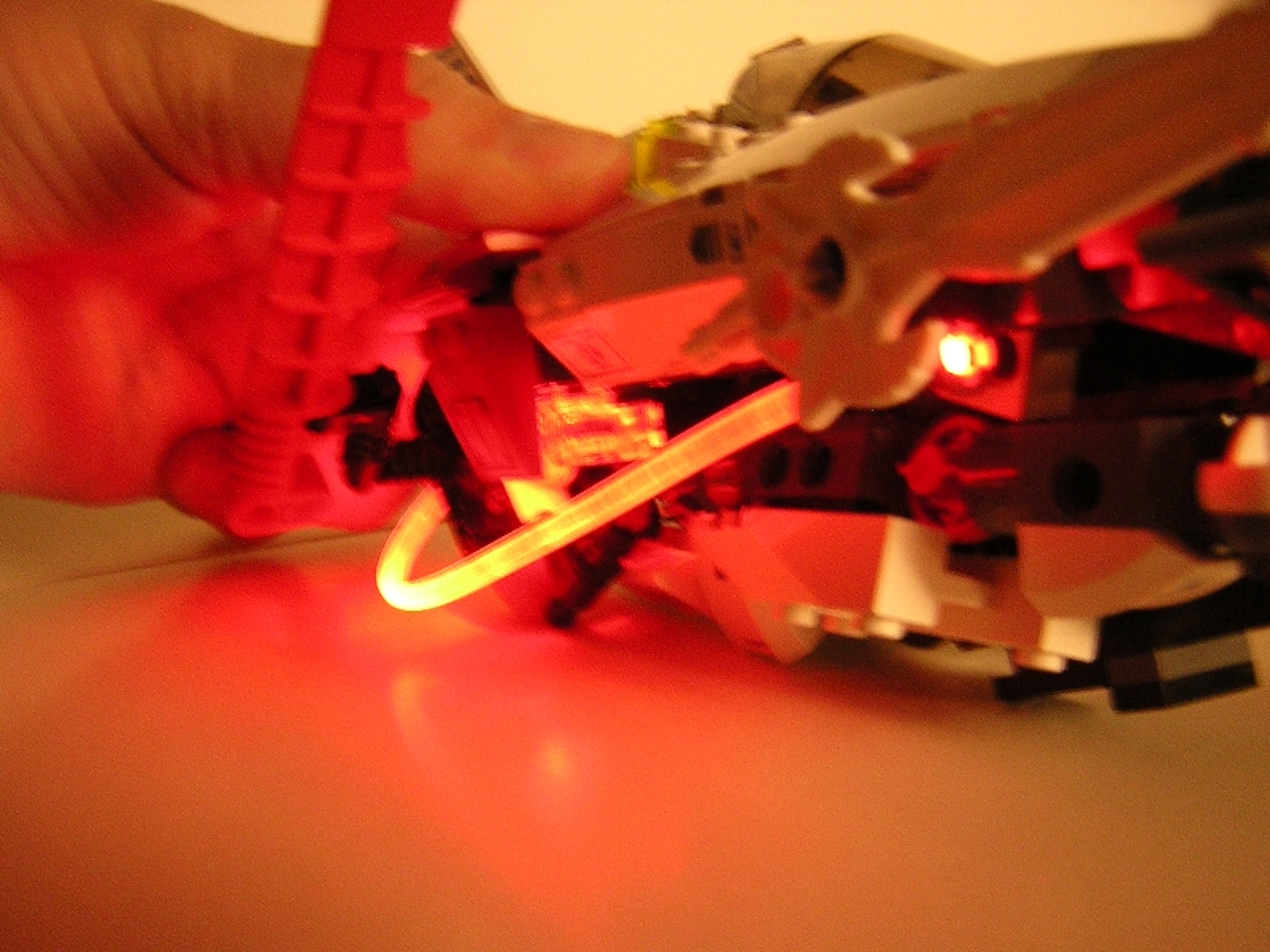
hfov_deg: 51.4
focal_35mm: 36
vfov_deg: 39.7
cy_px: 476
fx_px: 1321
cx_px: 635
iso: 400
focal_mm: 4.7
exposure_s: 1/2.3
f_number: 2.6
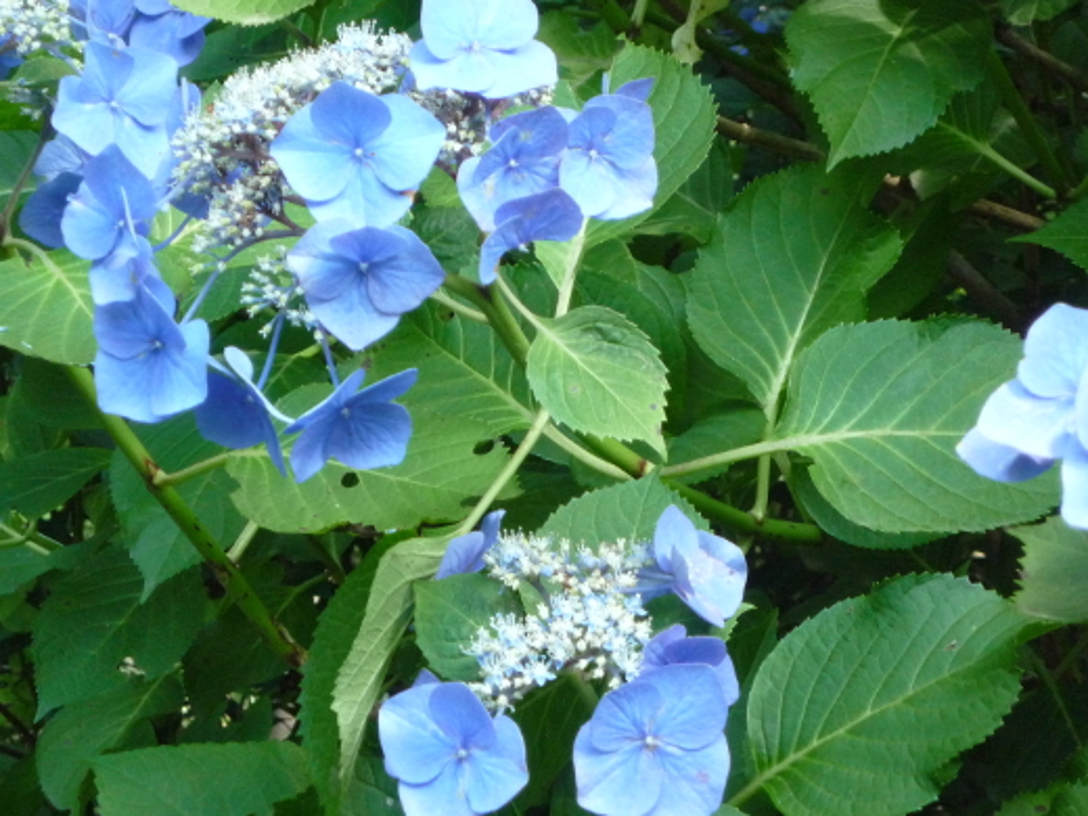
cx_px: 544
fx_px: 4086
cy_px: 408
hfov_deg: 15.2
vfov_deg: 11.4
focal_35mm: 130
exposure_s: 1/50
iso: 400
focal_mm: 19.2
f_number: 5.7
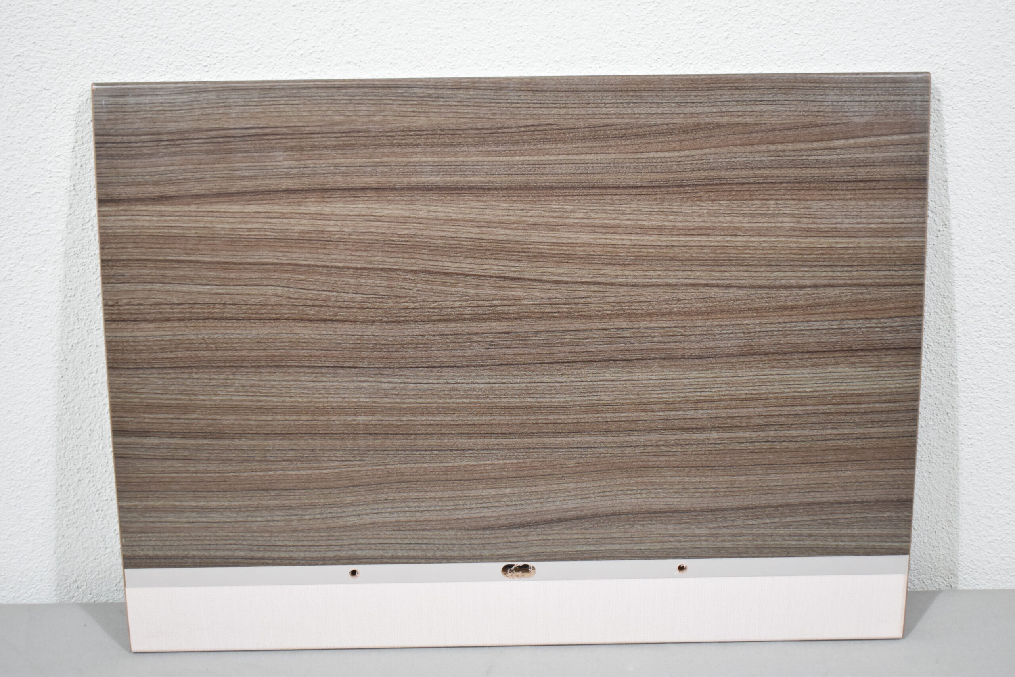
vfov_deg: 26.5
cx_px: 508
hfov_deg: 38.9
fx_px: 1438
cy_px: 338
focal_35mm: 51
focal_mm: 34
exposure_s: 1/125
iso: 1000
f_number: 4.5
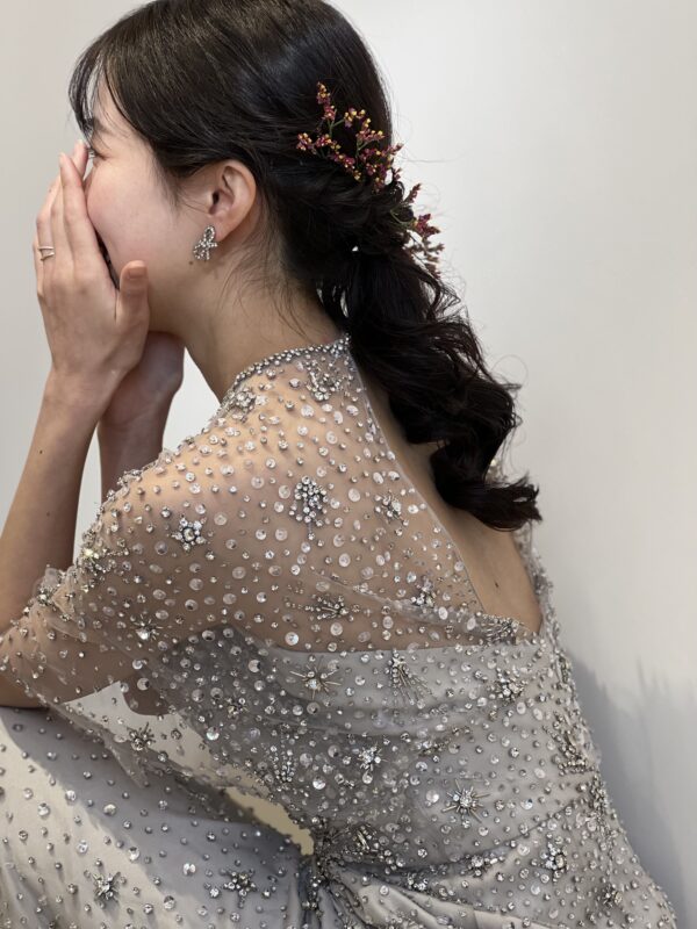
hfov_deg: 19.1
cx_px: 348
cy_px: 464
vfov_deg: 25.3
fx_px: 2067
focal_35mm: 77
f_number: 2.8
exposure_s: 1/121
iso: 125
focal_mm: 9
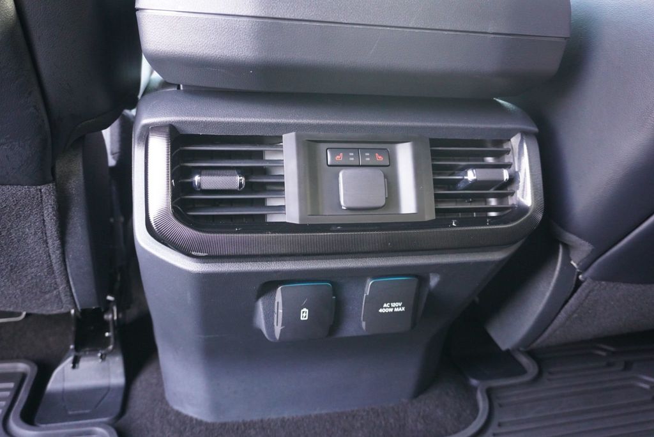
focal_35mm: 30
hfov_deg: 61.9
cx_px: 327
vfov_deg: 43.7
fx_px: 545
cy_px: 218
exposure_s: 1/60
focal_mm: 20
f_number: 4
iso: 2500
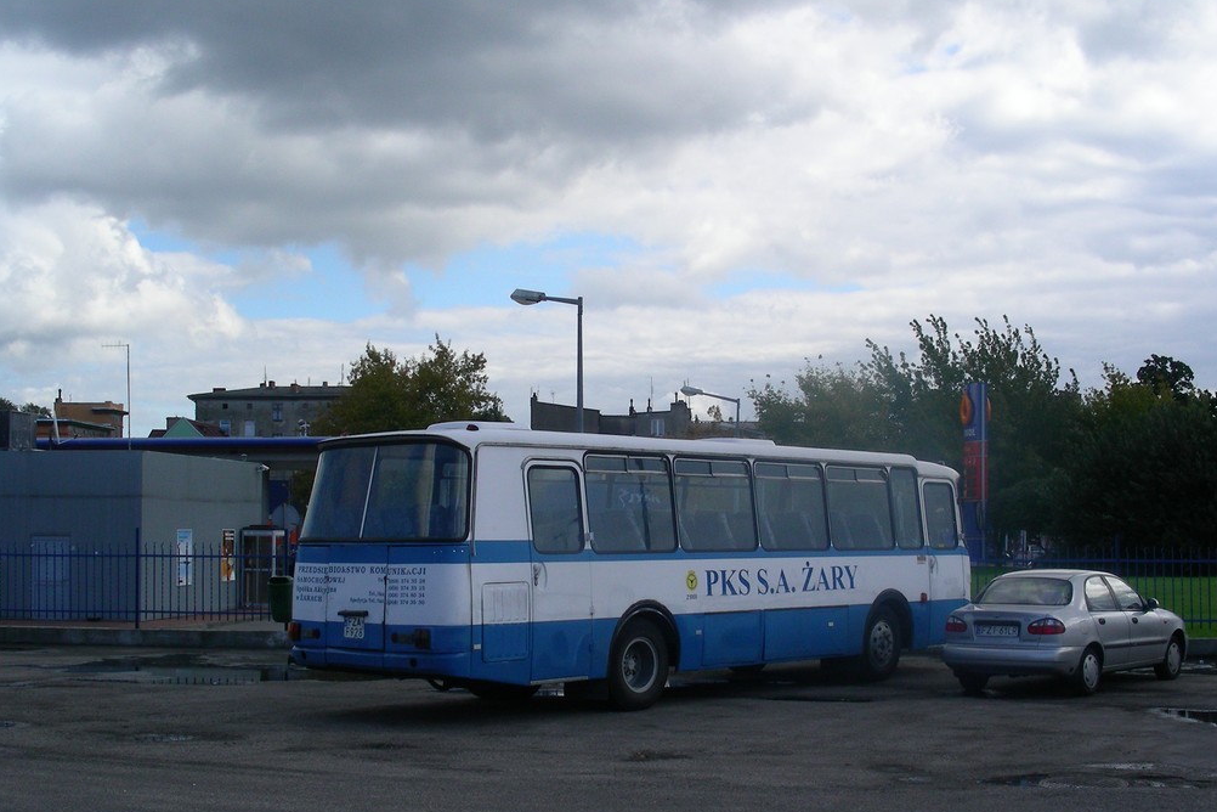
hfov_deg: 38.9
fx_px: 1724
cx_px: 617
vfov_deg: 26.5
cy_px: 459
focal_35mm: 51
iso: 50
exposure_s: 1/379
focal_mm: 8
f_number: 5.6
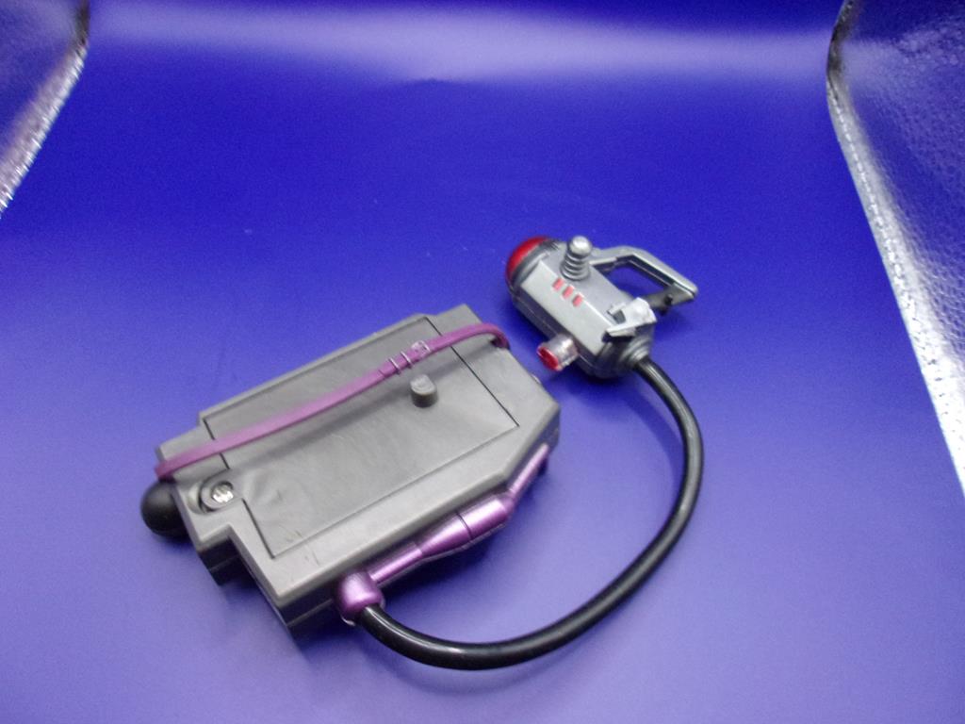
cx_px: 482
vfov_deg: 51.4
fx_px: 753
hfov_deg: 65.3
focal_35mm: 27
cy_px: 362
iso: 400
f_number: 3
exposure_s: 1/22
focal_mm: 4.9
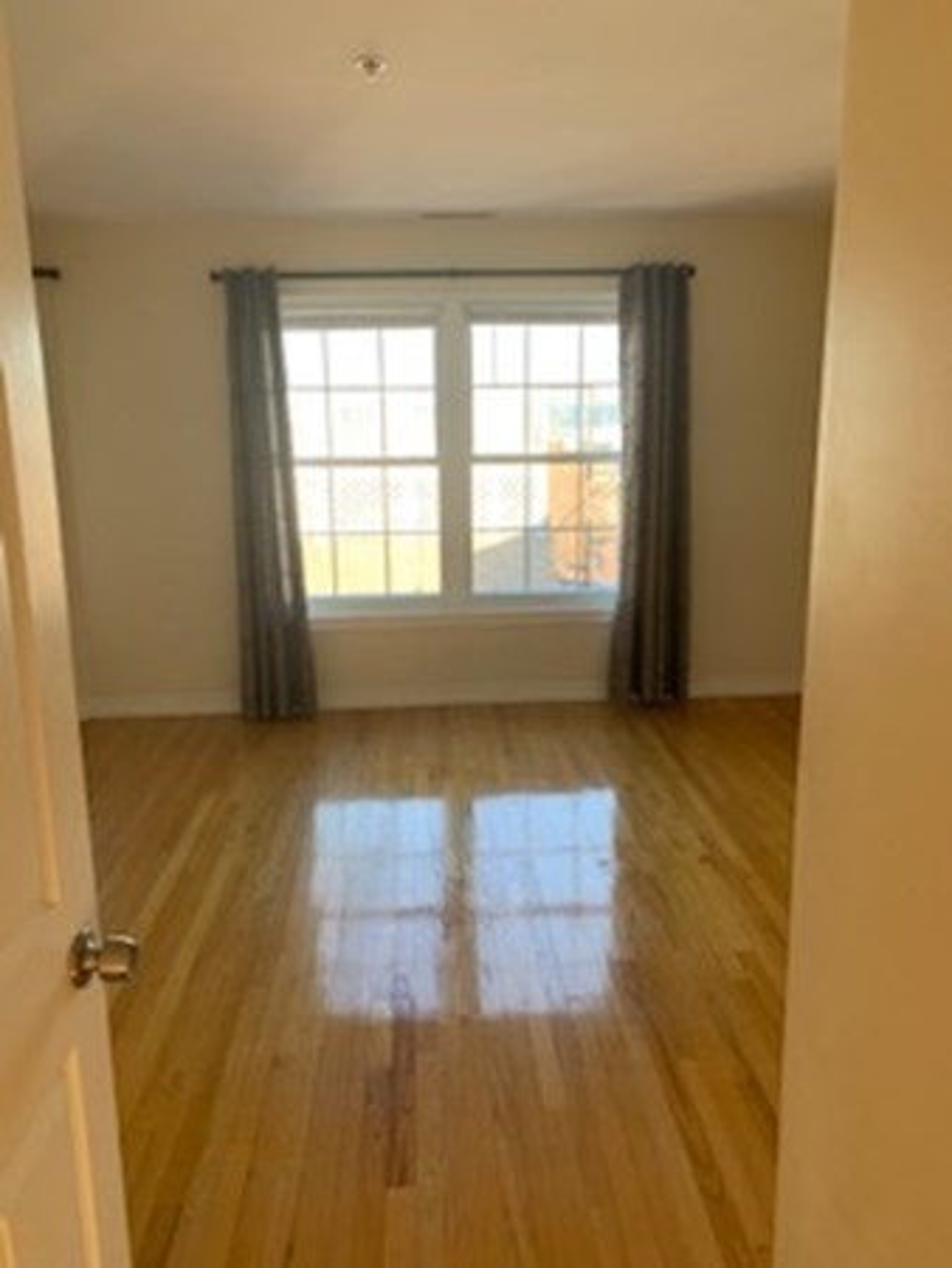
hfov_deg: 53.1
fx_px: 952
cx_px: 476
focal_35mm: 26
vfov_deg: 67.3
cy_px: 634
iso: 64
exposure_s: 1/121
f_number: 1.8
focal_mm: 4.25
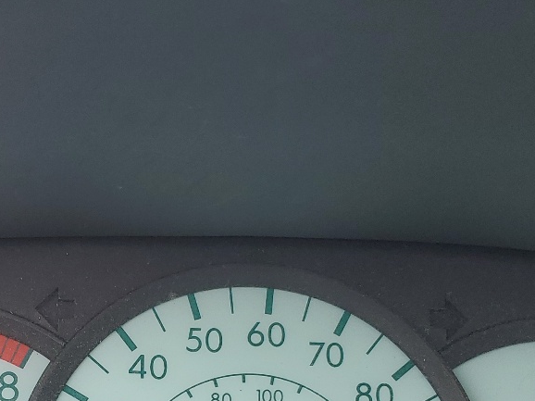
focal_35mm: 72
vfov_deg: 19.5
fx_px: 1112
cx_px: 135
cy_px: 446
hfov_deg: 26.7
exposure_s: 1/333
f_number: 1.5
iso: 50
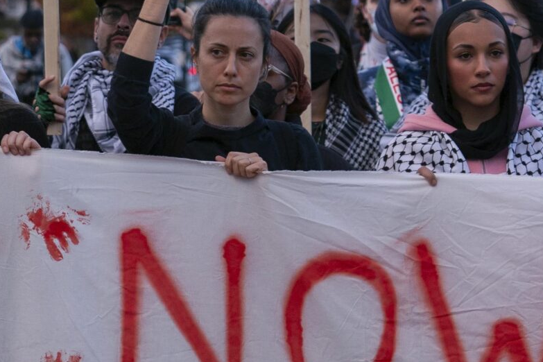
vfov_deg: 6.0
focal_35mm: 229
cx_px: -92
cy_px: 106
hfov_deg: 8.9
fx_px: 3454
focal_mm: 70
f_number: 4
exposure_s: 1/400
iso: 640
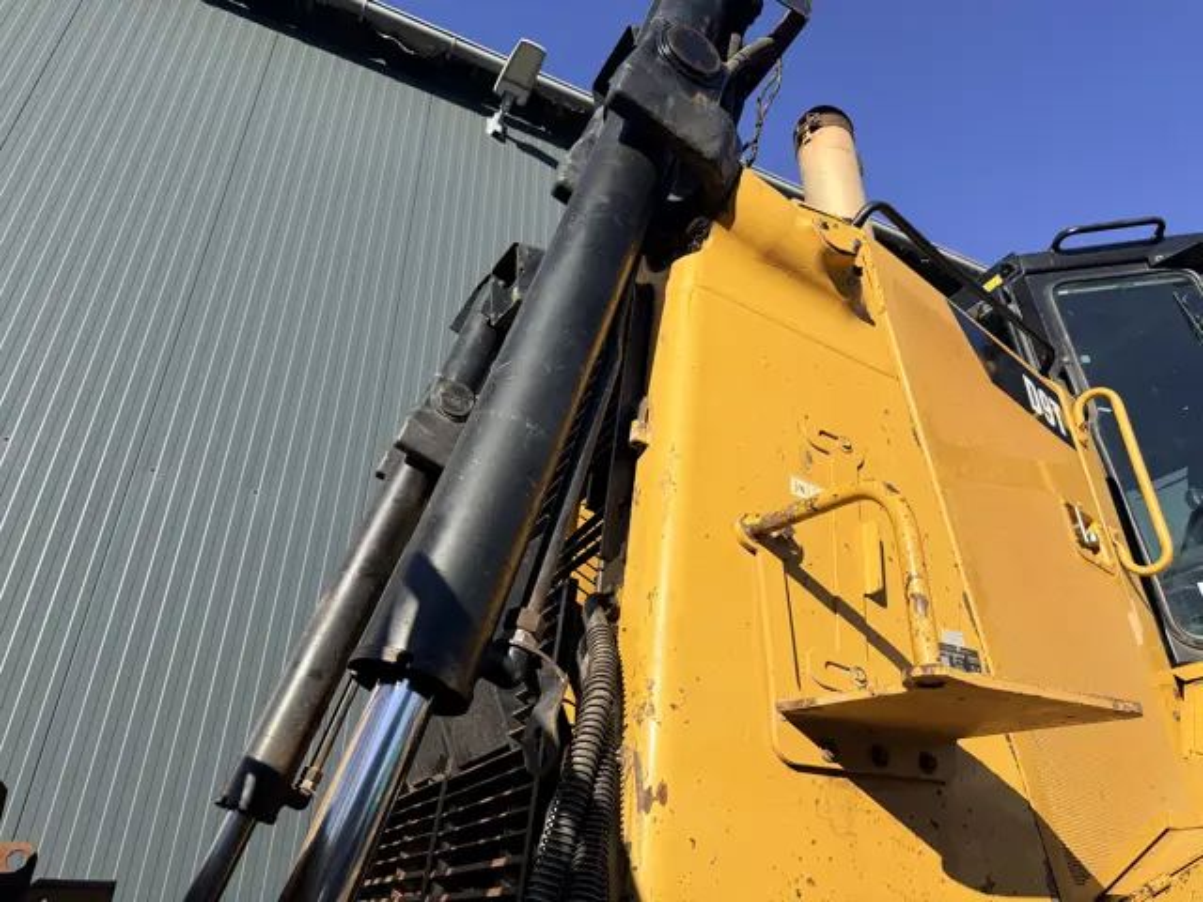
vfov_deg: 56.8
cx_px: 602
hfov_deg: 71.6
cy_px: 451
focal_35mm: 24
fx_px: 834
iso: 80
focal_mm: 6.76
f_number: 1.78
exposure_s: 1/3425
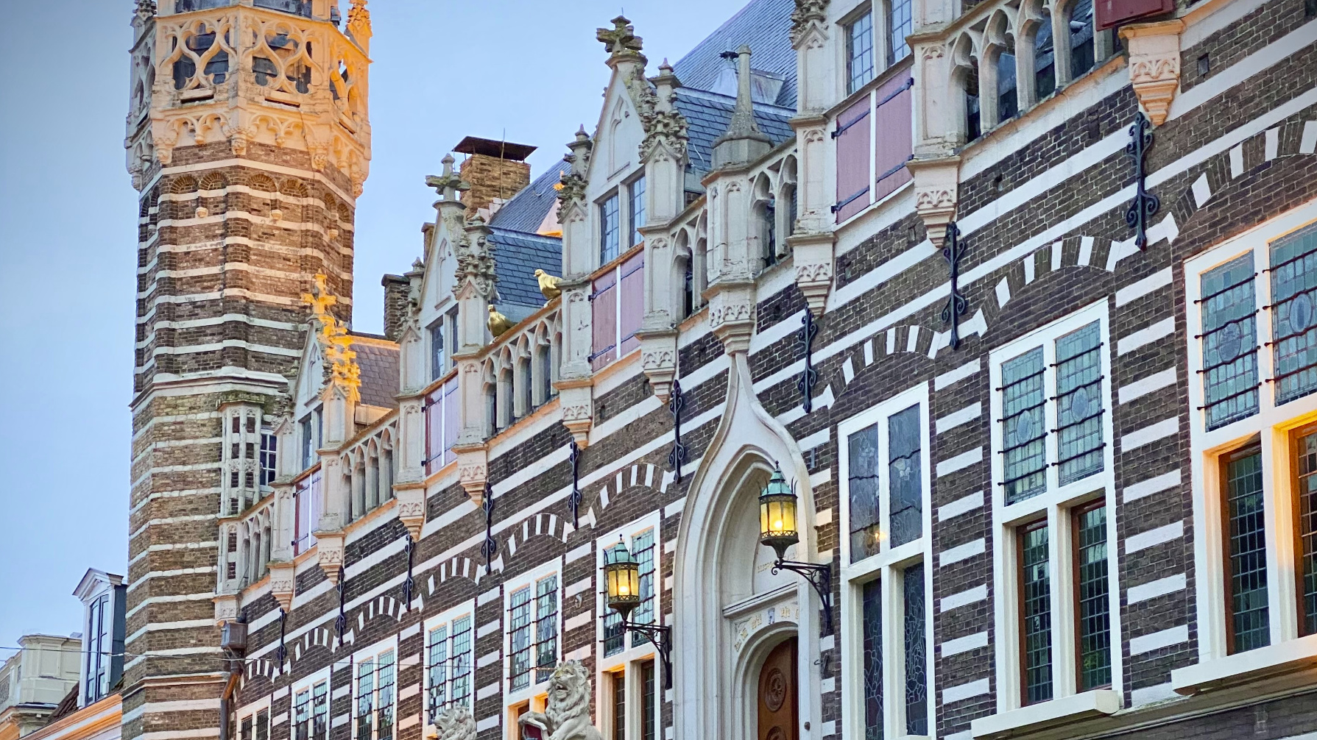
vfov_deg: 15.7
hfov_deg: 27.9
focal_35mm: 76
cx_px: 660
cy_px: 628
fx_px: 2654
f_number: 2
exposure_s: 1/100
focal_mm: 6
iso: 125
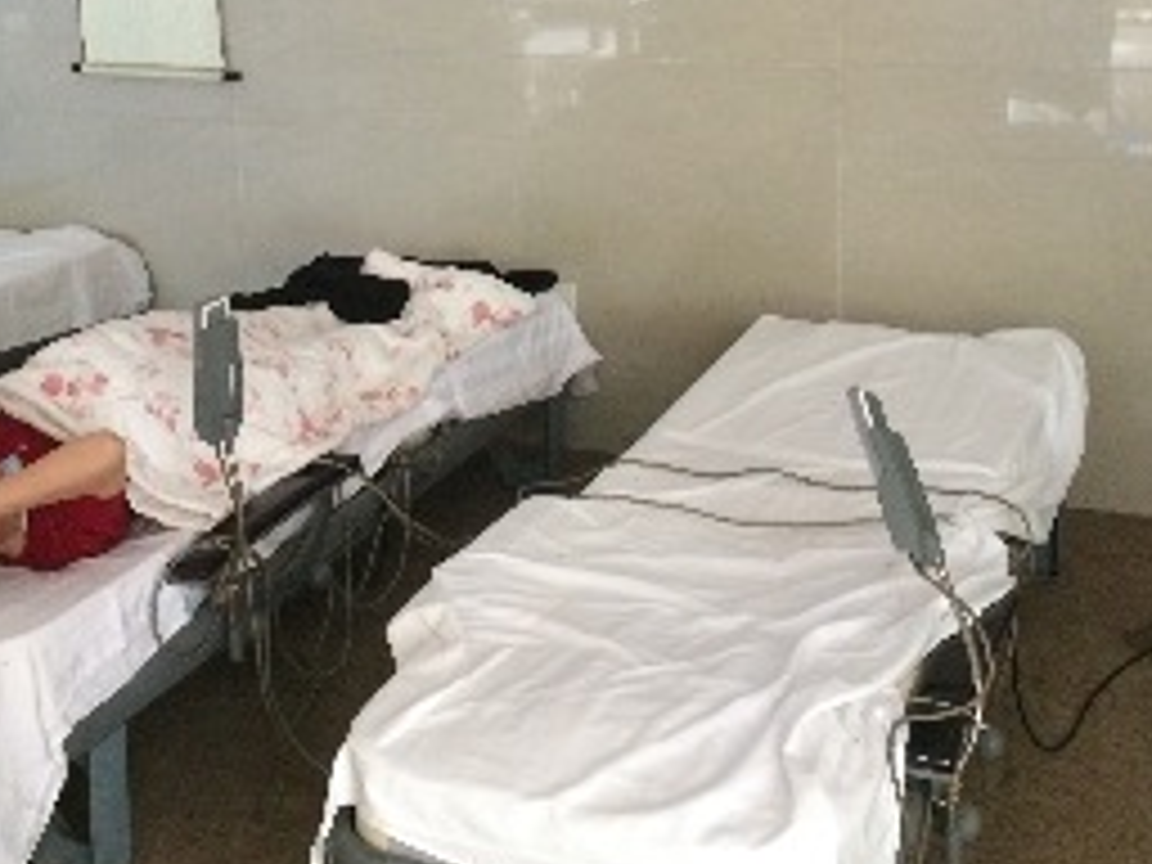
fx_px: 1764
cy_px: 128
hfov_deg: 36.1
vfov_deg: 26.8
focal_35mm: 53
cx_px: 522
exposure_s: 1/15
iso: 320
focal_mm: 4.15
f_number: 2.2
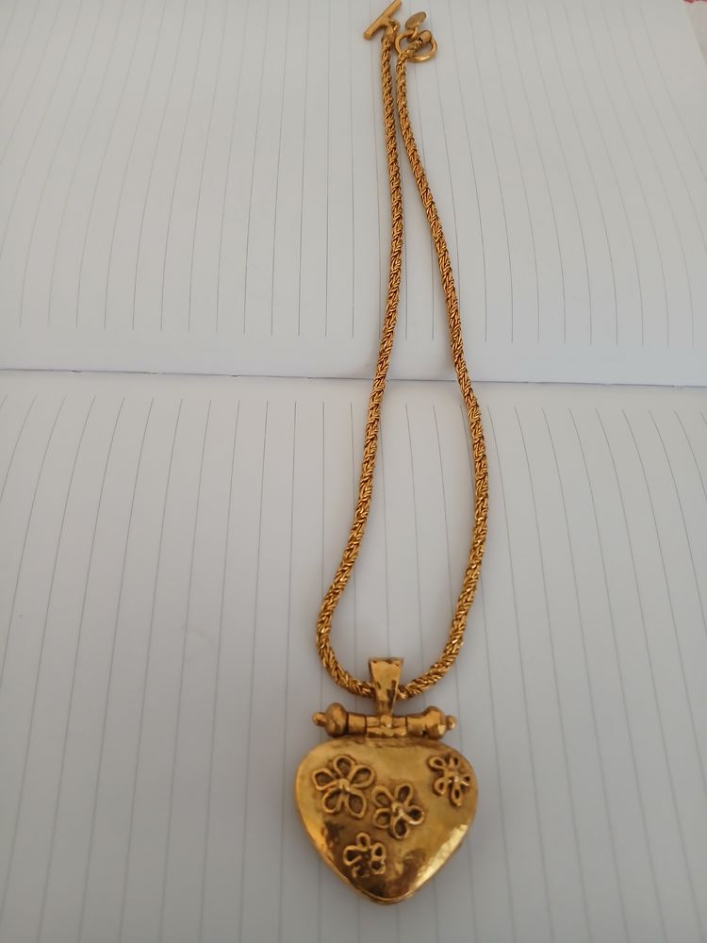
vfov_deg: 67.3
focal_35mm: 26
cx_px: 354
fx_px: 708
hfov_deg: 53.1
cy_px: 472
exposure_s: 1/50
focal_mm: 3.98
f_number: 1.8
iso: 250
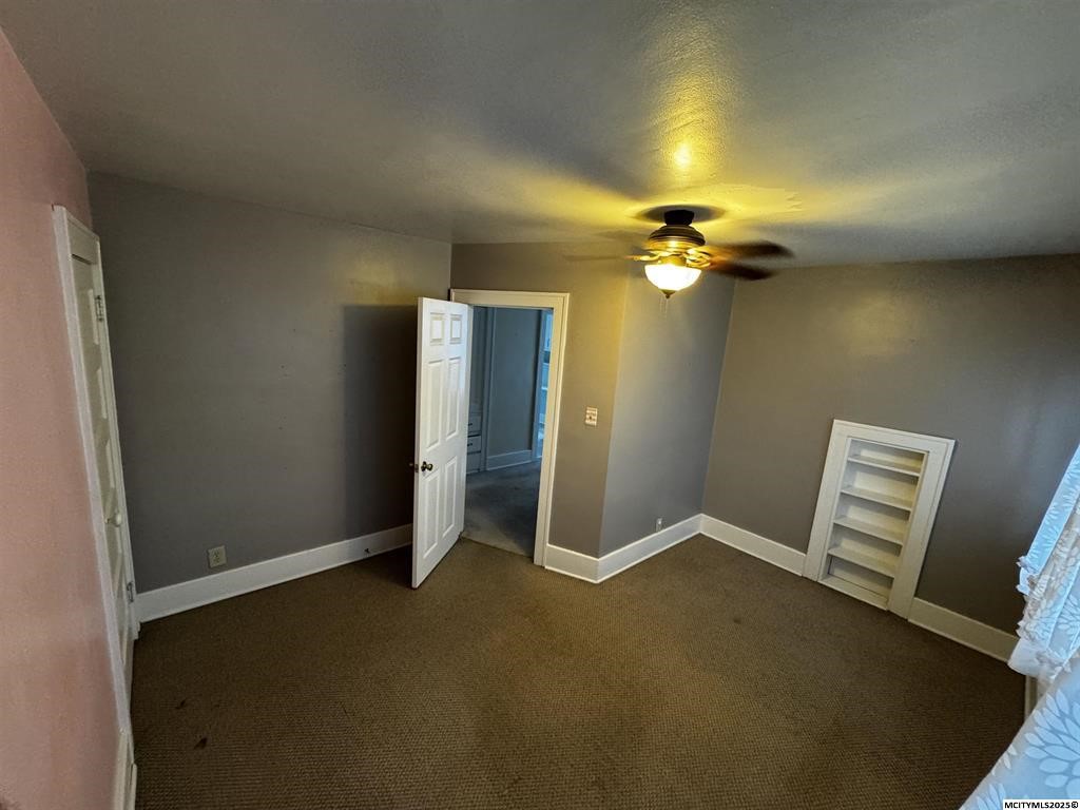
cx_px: 540
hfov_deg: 102.1
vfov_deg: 85.7
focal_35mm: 14
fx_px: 437
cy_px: 405
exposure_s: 1/60
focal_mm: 2.22
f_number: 2.2
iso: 640
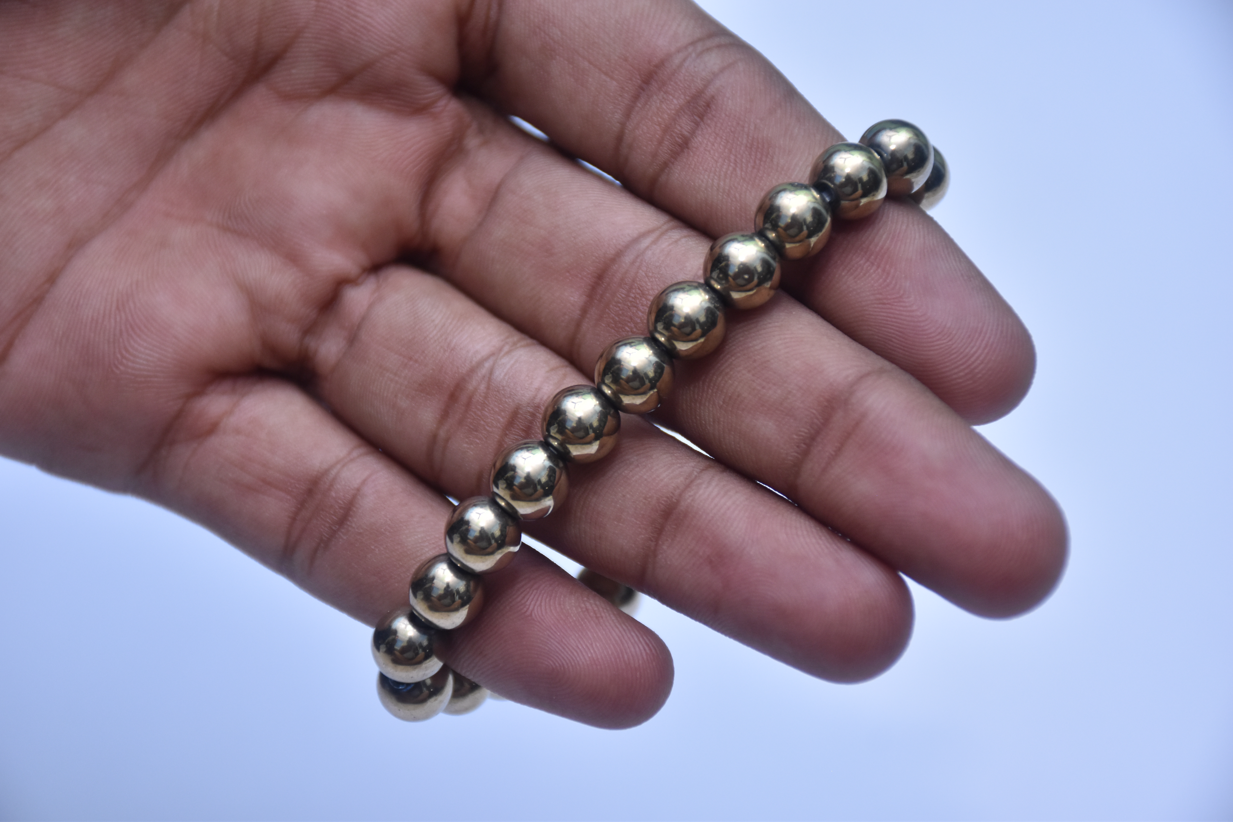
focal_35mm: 135
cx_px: 616
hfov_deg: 15.2
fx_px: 4623
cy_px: 411
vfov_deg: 10.2
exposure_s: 1/125
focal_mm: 90
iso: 800
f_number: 5.6
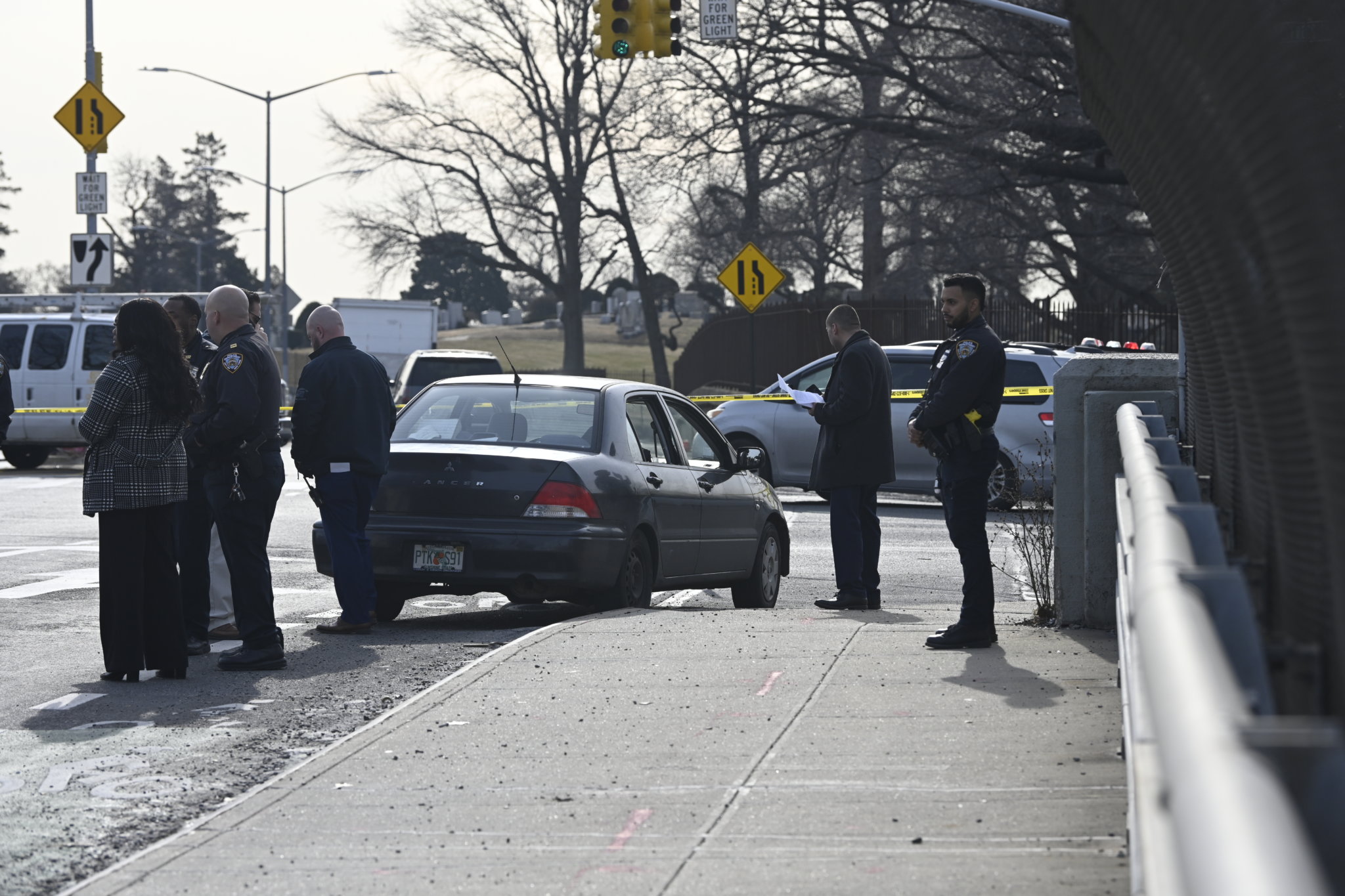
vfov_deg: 11.4
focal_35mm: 120
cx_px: 672
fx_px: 4483
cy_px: 448
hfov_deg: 17.1
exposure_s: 1/2000
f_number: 5
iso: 400
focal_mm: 120
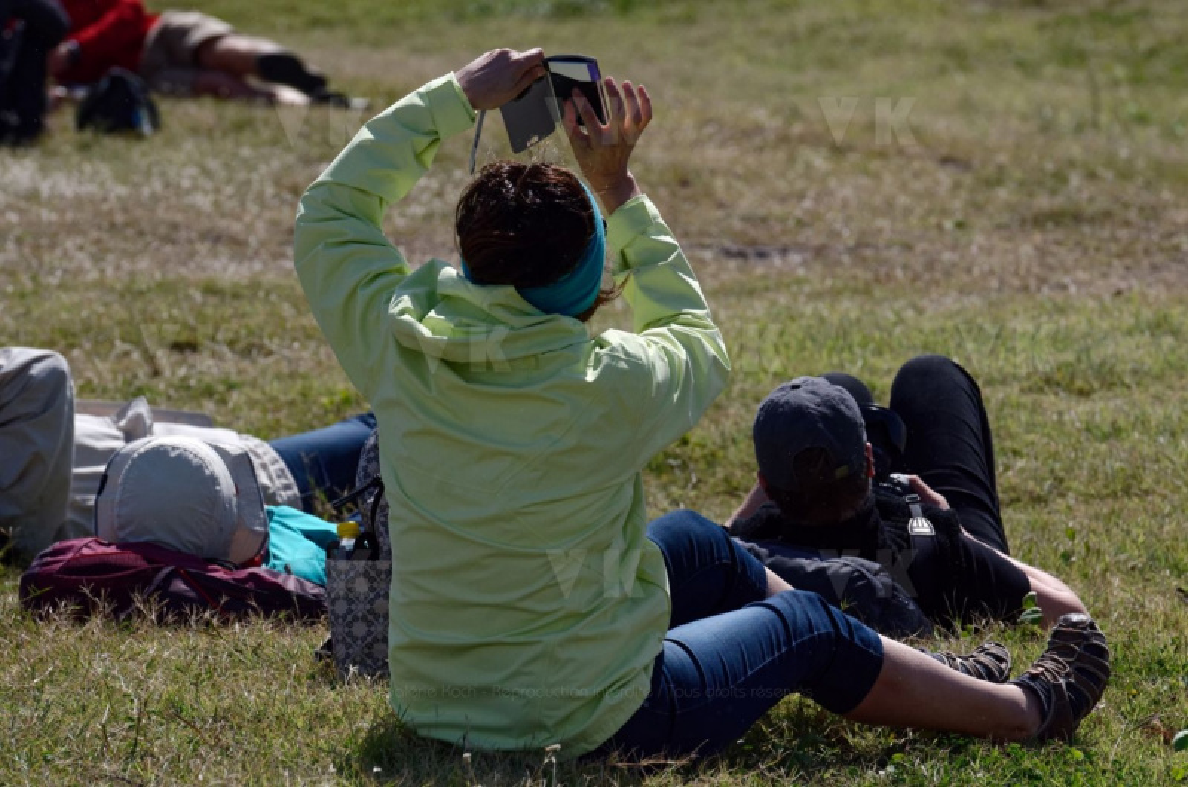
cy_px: 394
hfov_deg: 6.9
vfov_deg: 4.6
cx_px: 594
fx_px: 9880
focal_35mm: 300
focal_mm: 200
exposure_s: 1/1250
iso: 400
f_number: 8
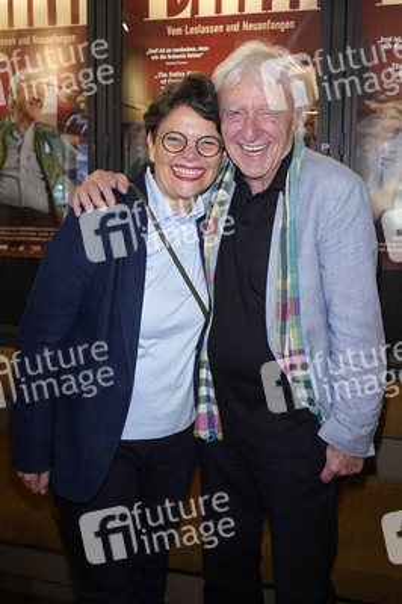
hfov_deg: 37.8
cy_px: 302
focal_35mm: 35
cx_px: 201
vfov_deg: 54.5
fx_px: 587
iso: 2000
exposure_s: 1/100
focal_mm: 35
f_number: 5.6
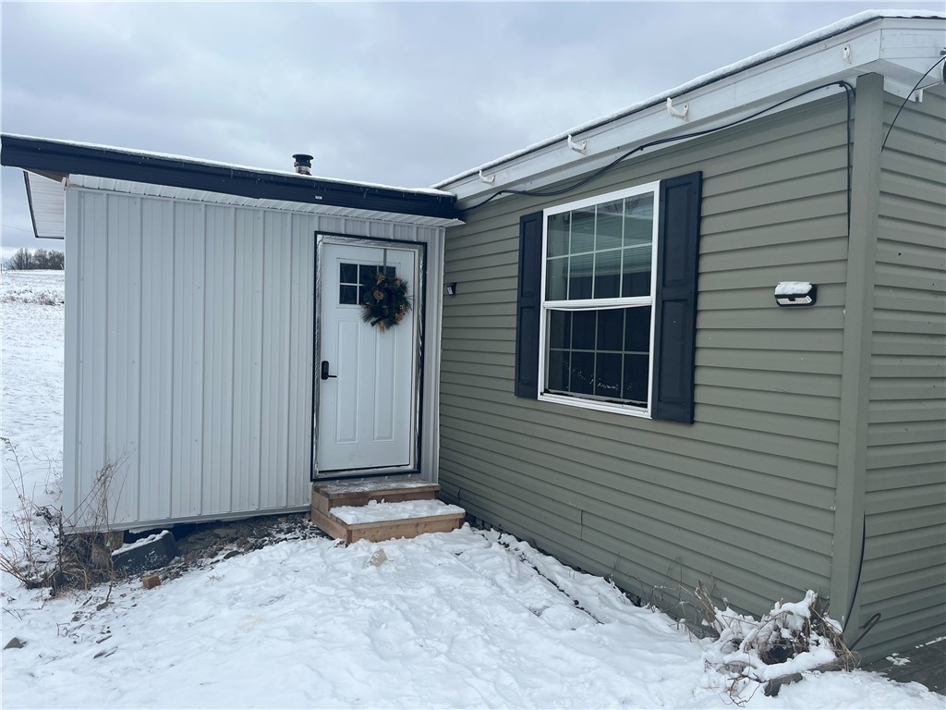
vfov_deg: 53.1
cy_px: 355
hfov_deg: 67.3
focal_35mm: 26
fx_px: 711
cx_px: 473
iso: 50
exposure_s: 1/3215
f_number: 1.6
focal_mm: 5.1
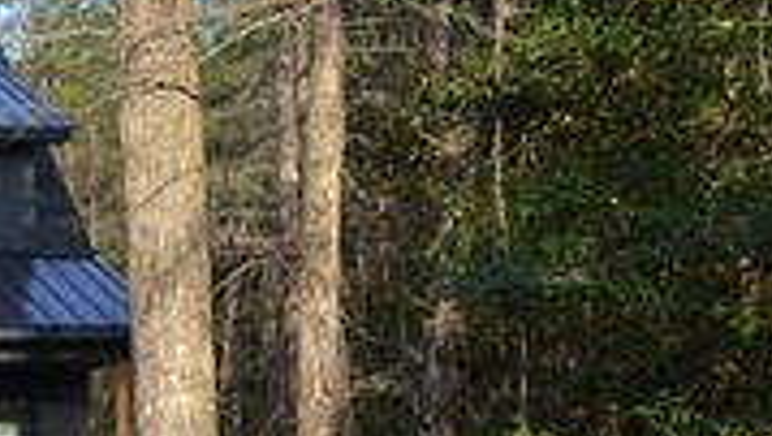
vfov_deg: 5.0
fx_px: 4947
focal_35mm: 241
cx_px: -134
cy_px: 447
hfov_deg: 8.8
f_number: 5.6
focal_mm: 55
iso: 100
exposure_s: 1/125
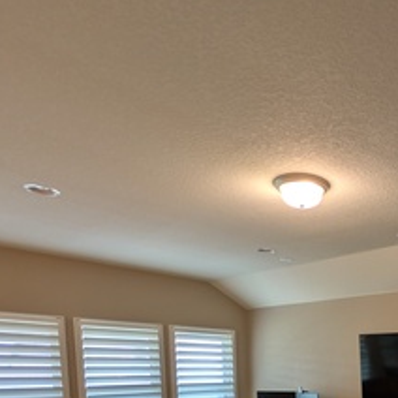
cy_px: 415
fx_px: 416
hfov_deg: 45.5
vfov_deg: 42.6
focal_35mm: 32
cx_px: 370
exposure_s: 1/30
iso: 59
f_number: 1.7
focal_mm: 2.02
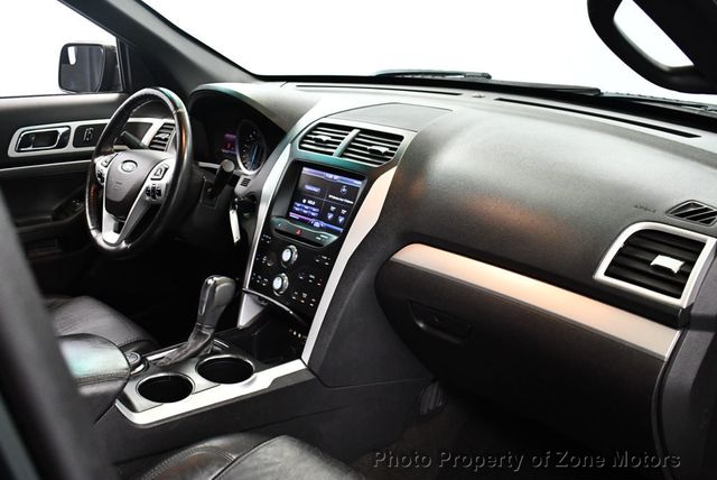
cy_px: 240
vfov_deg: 36.9
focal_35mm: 36
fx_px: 718
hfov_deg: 53.1
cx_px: 358
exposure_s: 1/125
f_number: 3.5
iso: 3200
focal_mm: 18
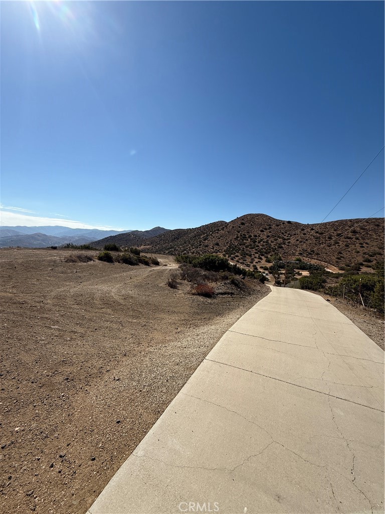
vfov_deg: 102.1
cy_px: 257
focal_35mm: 14
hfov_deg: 85.7
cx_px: 192
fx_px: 208
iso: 50
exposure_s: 1/2717
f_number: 2.2
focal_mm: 2.22
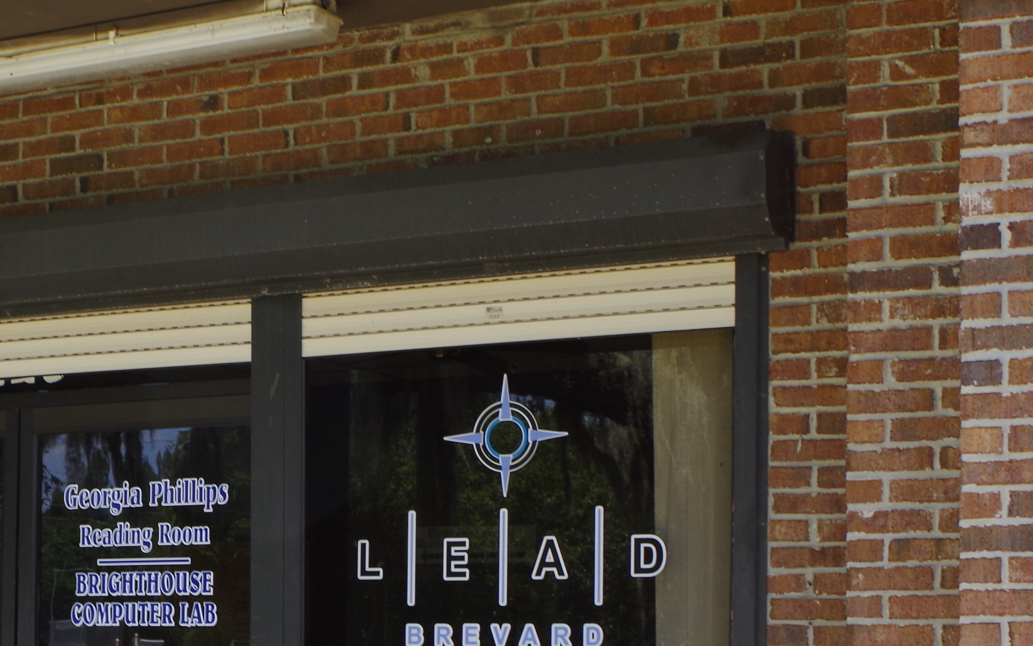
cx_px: 98
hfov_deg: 24.8
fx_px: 2280
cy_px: 637
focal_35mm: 81
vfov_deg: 15.8
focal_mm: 23.13
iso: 200
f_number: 11
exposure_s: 1/50
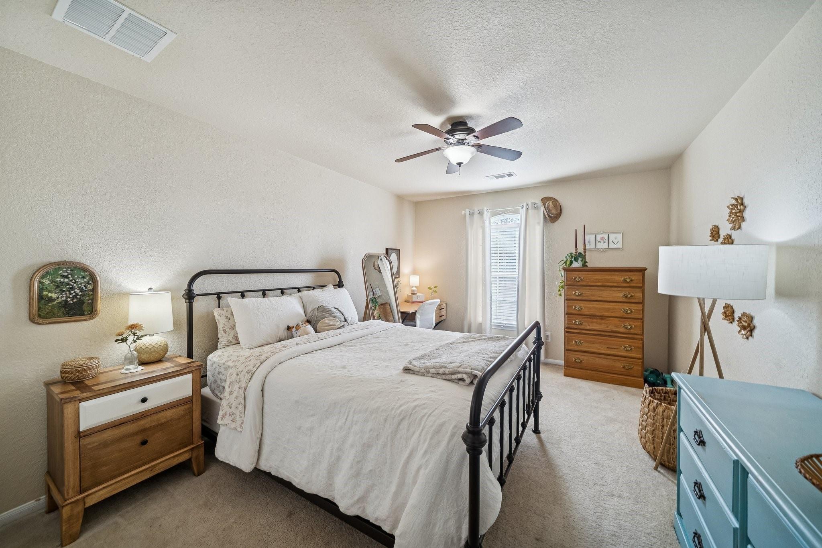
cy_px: 274
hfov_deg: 108.3
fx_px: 297
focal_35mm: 13
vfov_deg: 85.4
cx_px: 411
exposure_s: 1/30
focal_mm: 13
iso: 640
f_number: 8
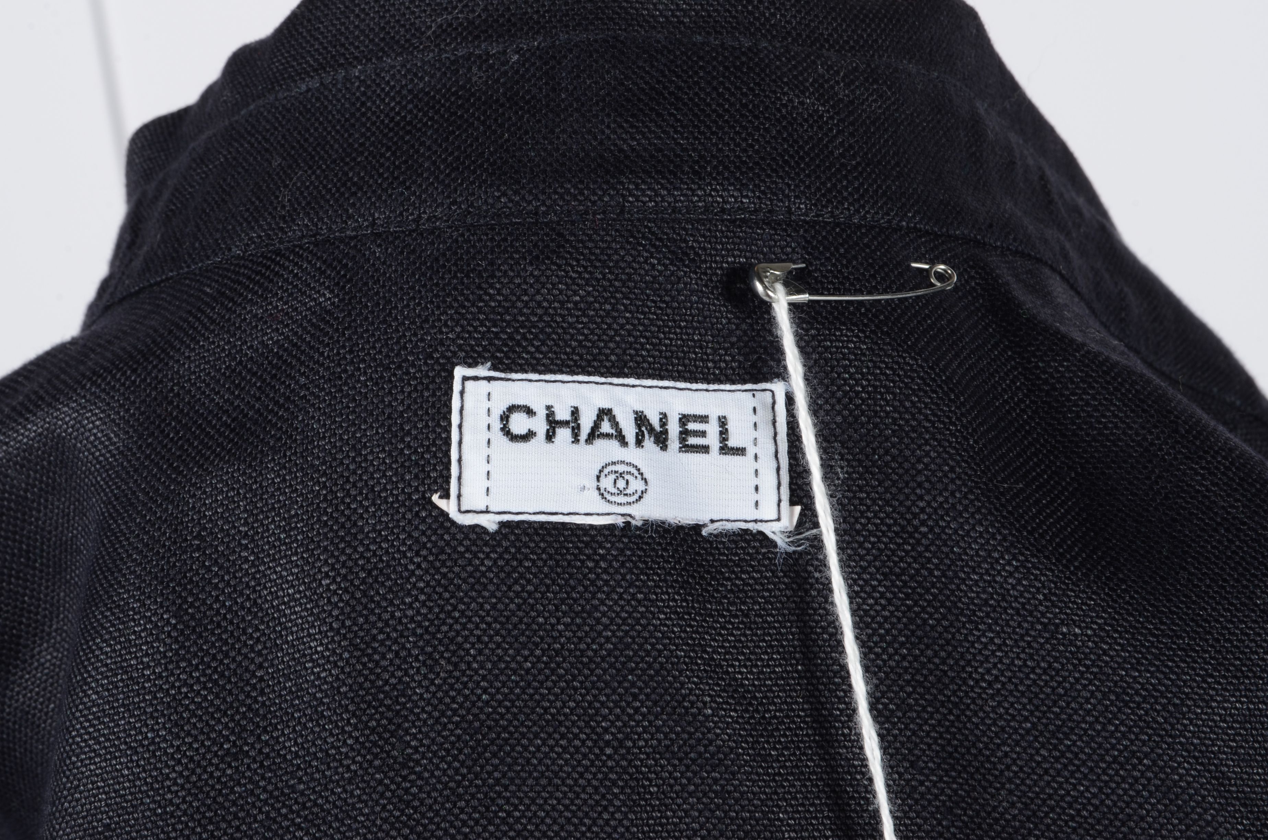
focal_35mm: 72
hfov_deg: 28.1
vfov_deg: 18.8
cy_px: 420
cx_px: 634
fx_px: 2531
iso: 200
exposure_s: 1/100
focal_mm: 48
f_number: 14
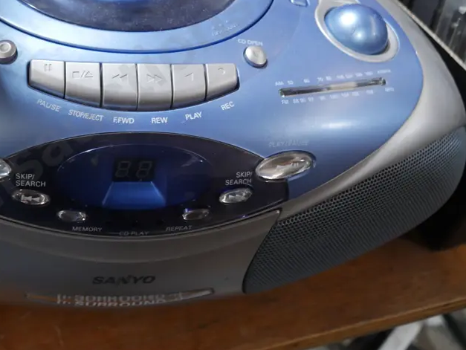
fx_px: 660
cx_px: 88
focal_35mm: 49
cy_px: 119
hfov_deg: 37.4
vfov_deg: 29.5
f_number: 3.6
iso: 640
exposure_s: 1/60
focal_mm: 15
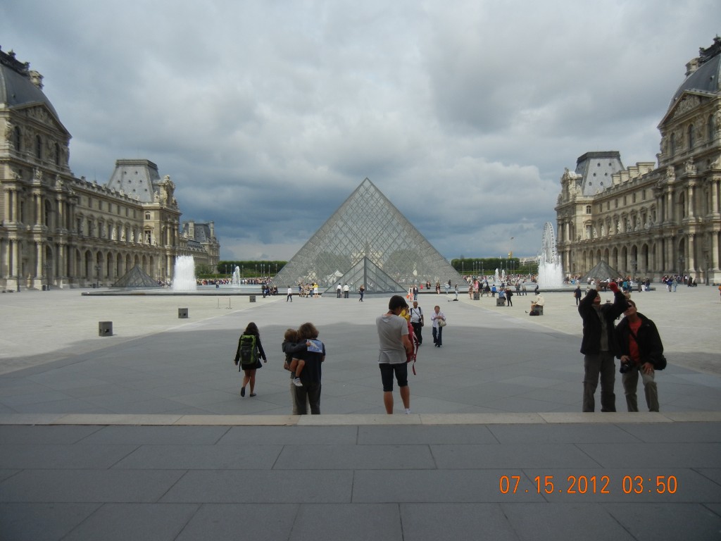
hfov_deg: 60.0
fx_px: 625
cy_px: 270
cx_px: 360
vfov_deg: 46.8
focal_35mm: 30
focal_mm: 5.4
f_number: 7
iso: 160
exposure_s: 1/534
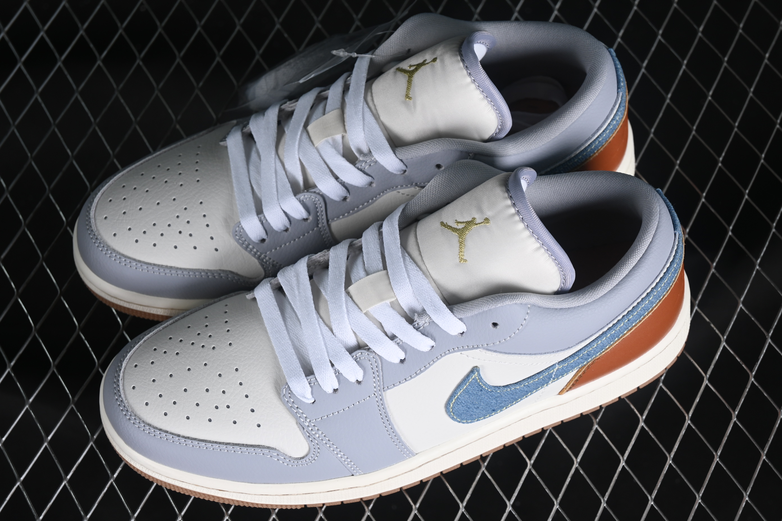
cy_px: 260
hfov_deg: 27.0
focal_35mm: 75
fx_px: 1629
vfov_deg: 18.2
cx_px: 391
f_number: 7.1
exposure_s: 1/60
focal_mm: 50
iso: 160
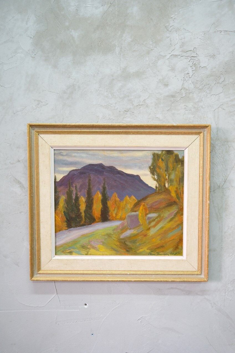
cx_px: 118
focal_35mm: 33
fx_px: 323
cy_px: 176
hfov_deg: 40.0
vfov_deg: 57.2
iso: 1250
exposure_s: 1/30
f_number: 4
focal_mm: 22.3
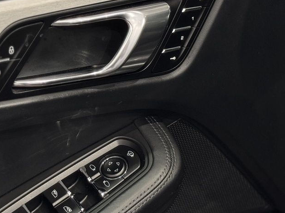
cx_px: 97
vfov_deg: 13.3
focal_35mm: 111
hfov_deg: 17.7
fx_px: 914
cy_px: 73
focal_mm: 6.76
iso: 125
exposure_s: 1/50
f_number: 1.78
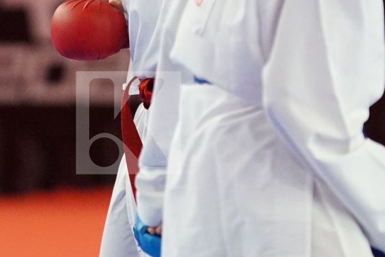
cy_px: -78
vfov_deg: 1.7
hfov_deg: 2.6
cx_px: 129
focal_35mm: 792
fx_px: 8471
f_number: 2.8
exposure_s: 1/2000
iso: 3200
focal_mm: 200
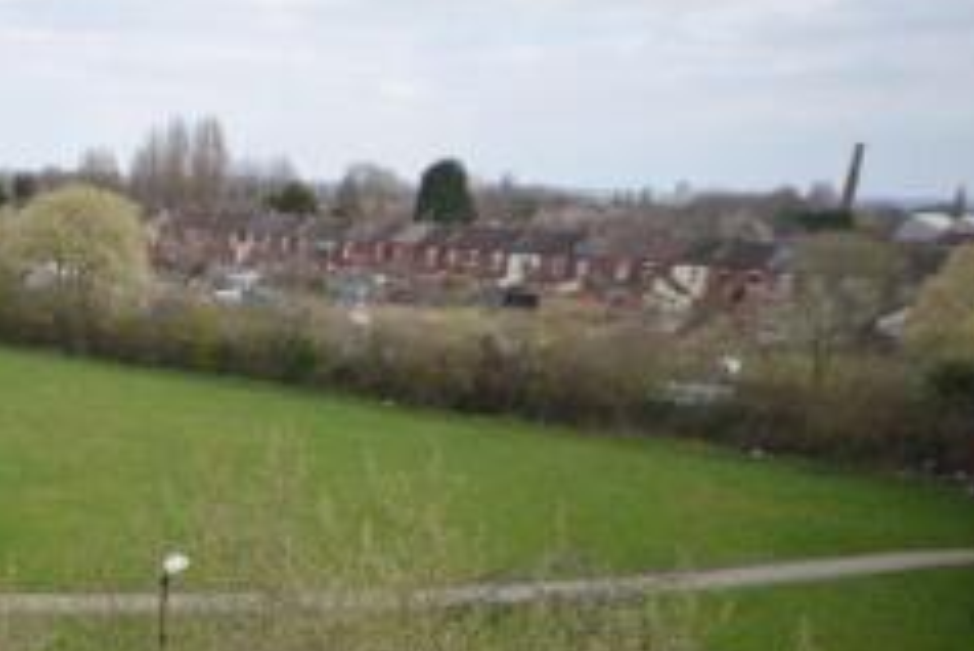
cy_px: 563
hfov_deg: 39.4
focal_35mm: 45
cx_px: 45
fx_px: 1218
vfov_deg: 28.9
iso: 100
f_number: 6.3
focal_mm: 15
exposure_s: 1/160
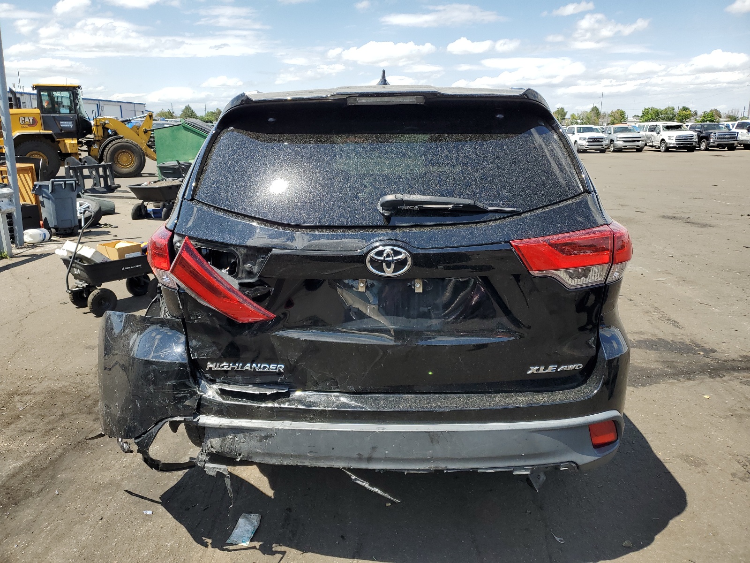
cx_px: 375
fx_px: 563
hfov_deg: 67.3
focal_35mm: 26
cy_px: 282
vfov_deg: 53.1
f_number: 1.5
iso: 50
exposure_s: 1/2500
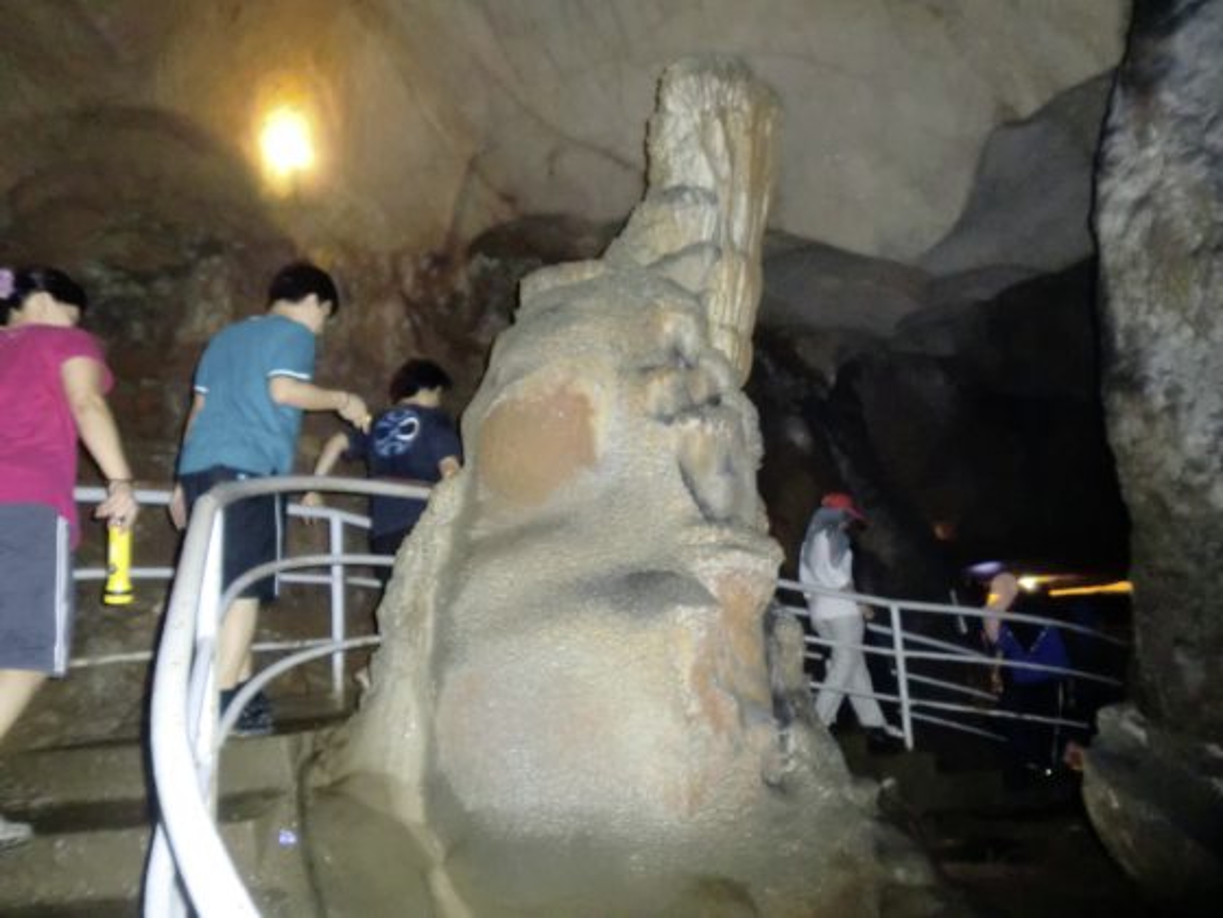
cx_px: 612
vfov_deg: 53.1
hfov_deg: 67.3
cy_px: 459
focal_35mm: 26
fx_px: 919
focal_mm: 4.65
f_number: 2.6
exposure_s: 1/8
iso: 800
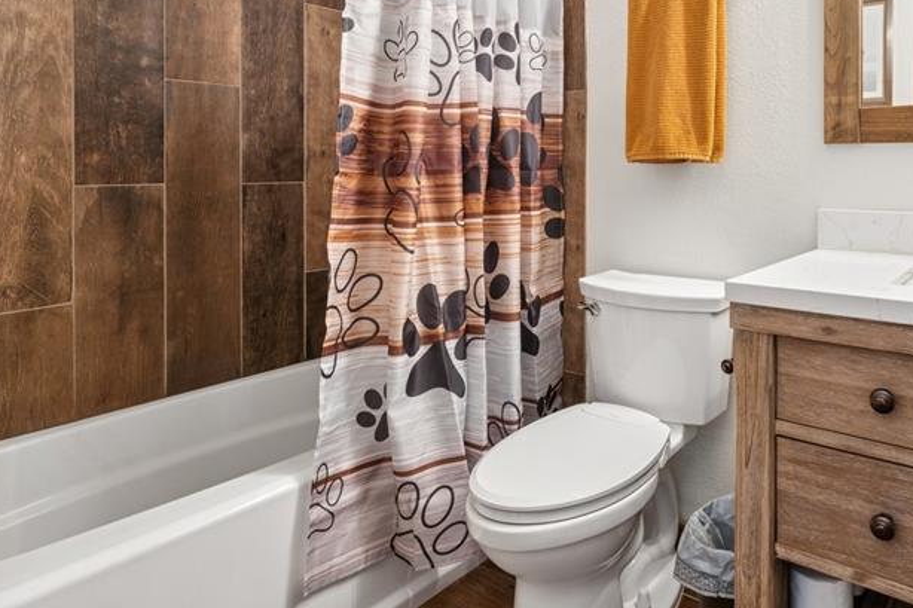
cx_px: 633
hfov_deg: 68.8
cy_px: 164
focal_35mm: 25
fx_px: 634
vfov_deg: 49.5
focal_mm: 15
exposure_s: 2.5
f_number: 11
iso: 100
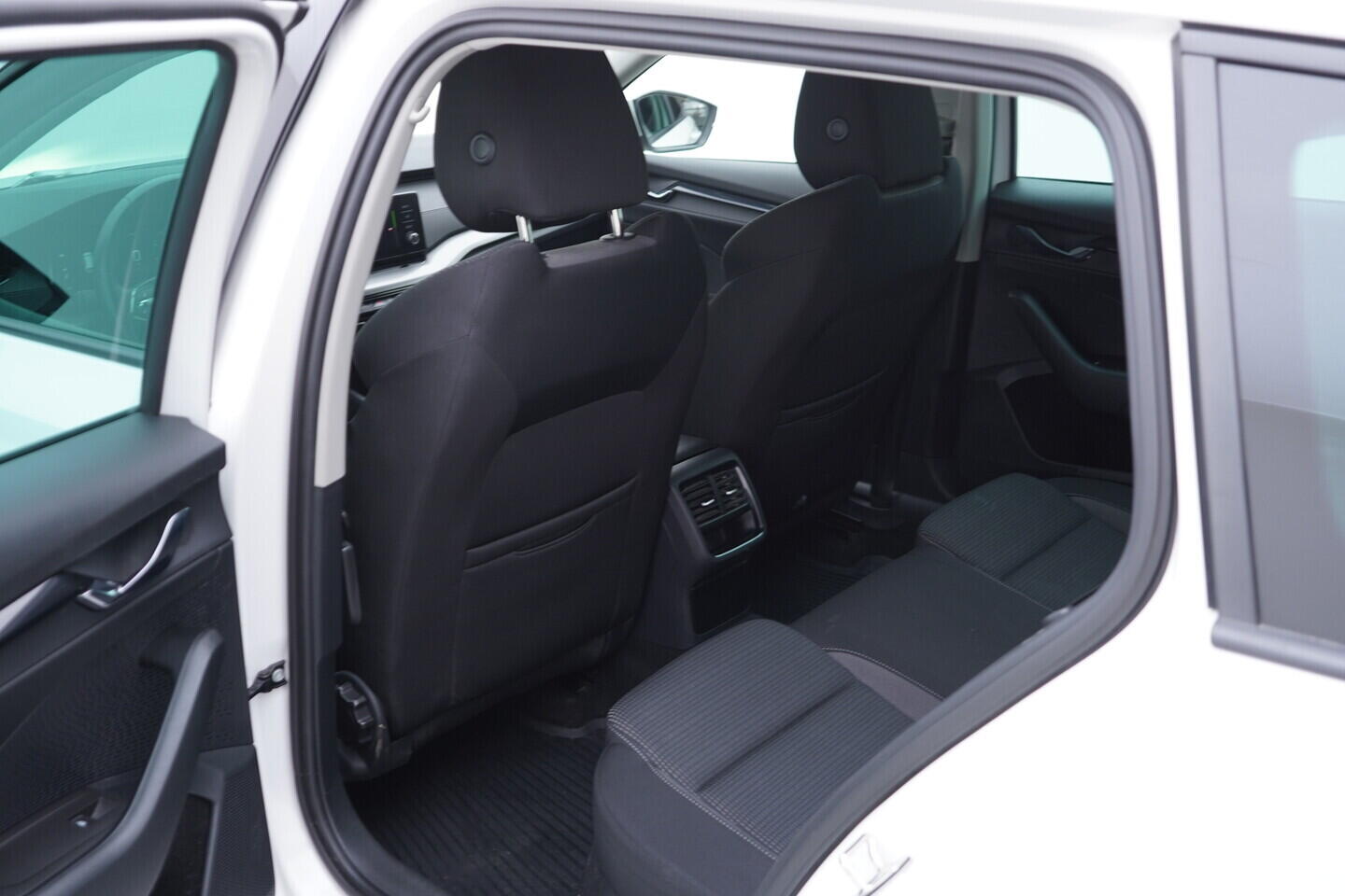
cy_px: 448
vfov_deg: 36.9
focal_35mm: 36
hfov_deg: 53.1
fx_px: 1345
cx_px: 672
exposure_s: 1/40
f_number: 2.8
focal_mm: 24
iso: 200
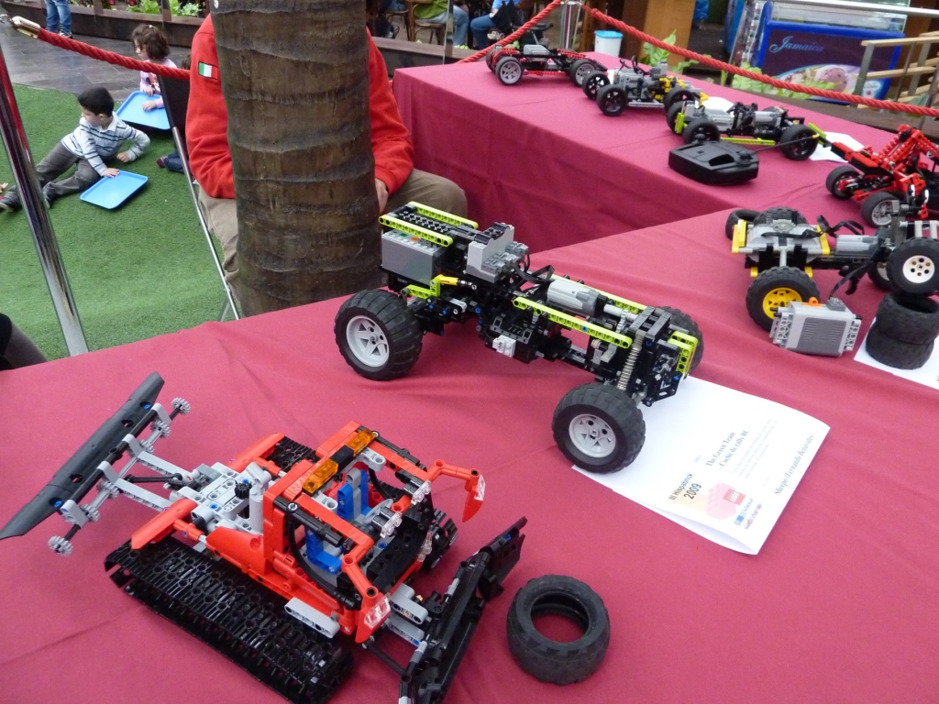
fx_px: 678
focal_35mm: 25
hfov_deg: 69.4
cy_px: 352
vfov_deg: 54.9
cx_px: 470
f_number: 3.3
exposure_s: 1/30
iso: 500
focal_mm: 4.1
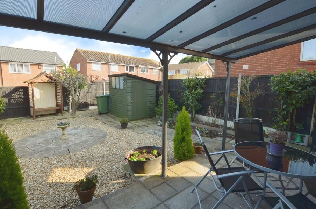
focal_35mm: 17
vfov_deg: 70.1
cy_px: 100
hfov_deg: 93.4
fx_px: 149
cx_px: 155
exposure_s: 1/160
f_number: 6.3
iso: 200
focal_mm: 10
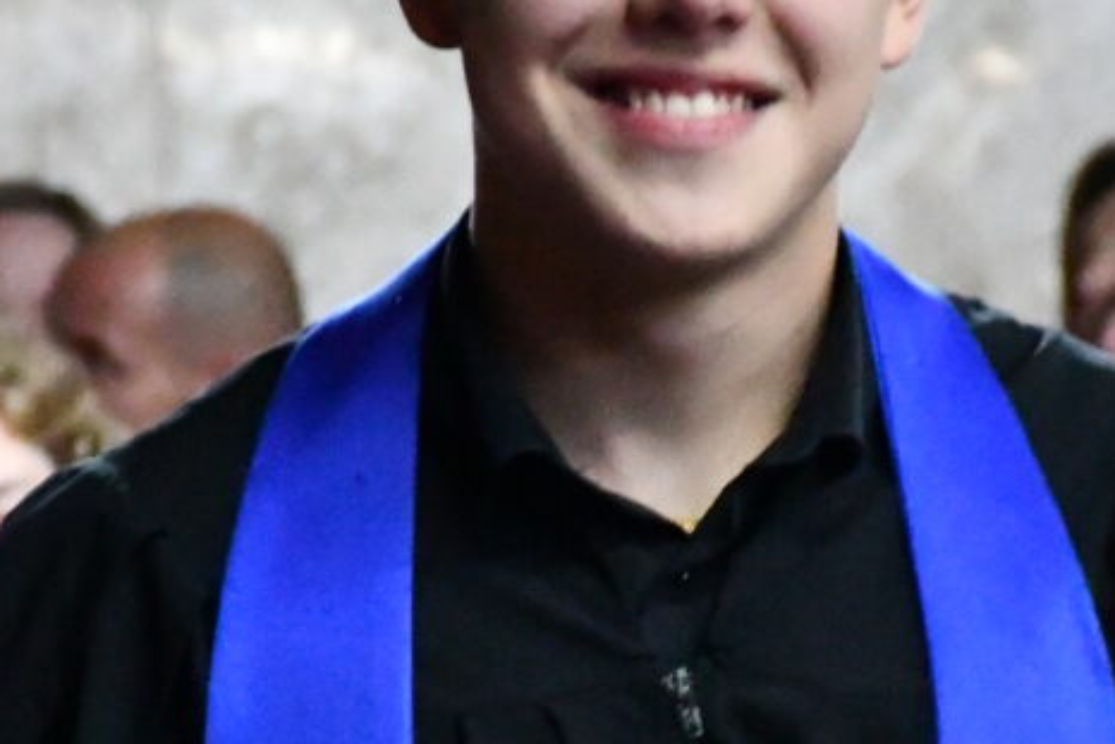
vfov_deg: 2.5
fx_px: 17225
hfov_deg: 3.7
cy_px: 629
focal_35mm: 556
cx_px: 900
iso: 12800
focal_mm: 90
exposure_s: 1/80
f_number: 5.3
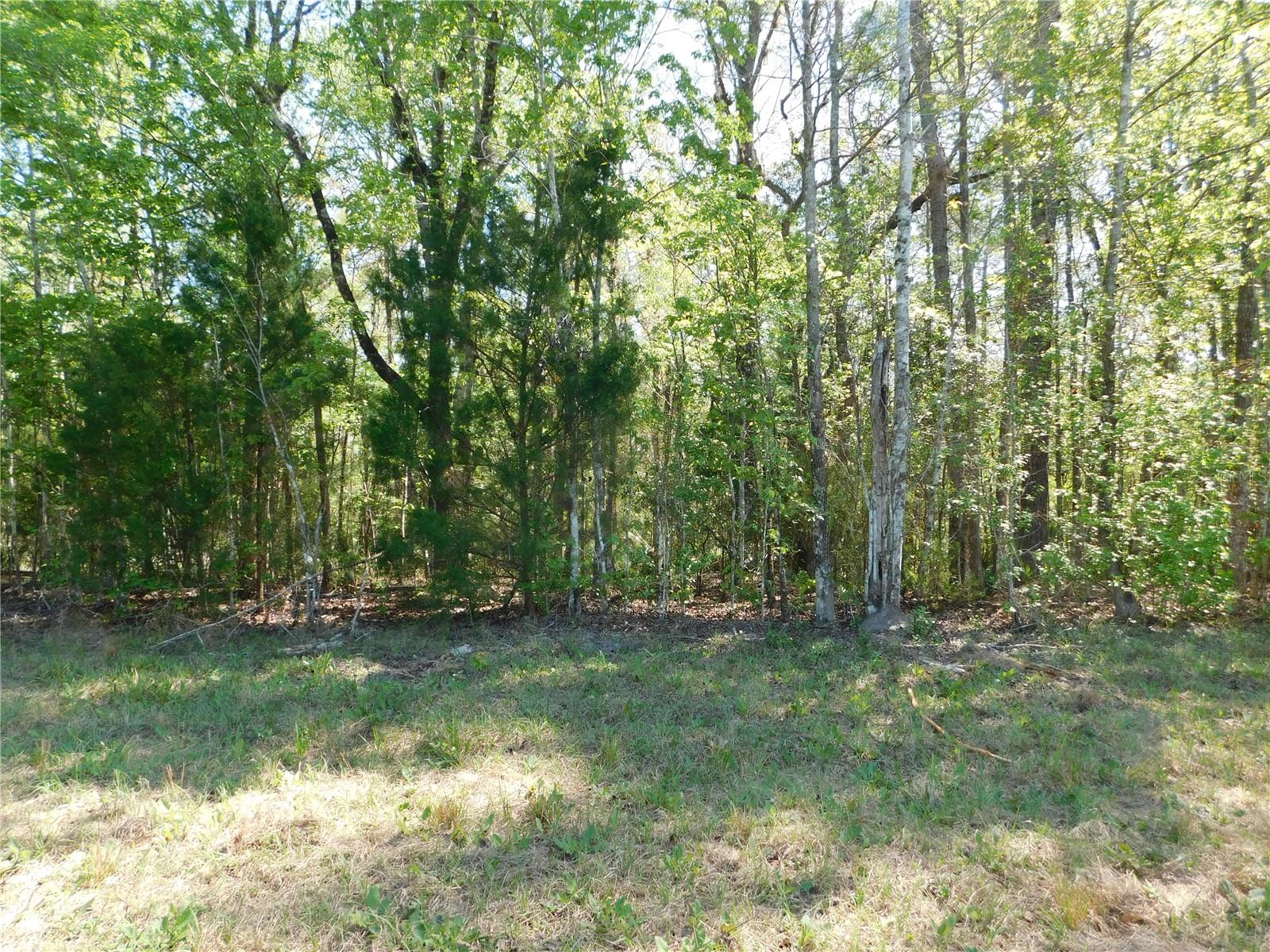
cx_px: 635
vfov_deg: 58.9
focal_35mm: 23
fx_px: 844
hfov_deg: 73.9
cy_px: 476
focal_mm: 4
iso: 125
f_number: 3
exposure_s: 1/250
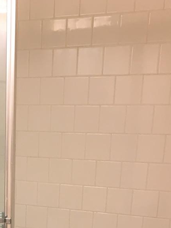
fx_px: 507
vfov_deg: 22.8
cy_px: 288
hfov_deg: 18.7
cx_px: 2
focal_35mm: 77
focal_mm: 4.15
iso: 25
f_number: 2.2
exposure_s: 1/30
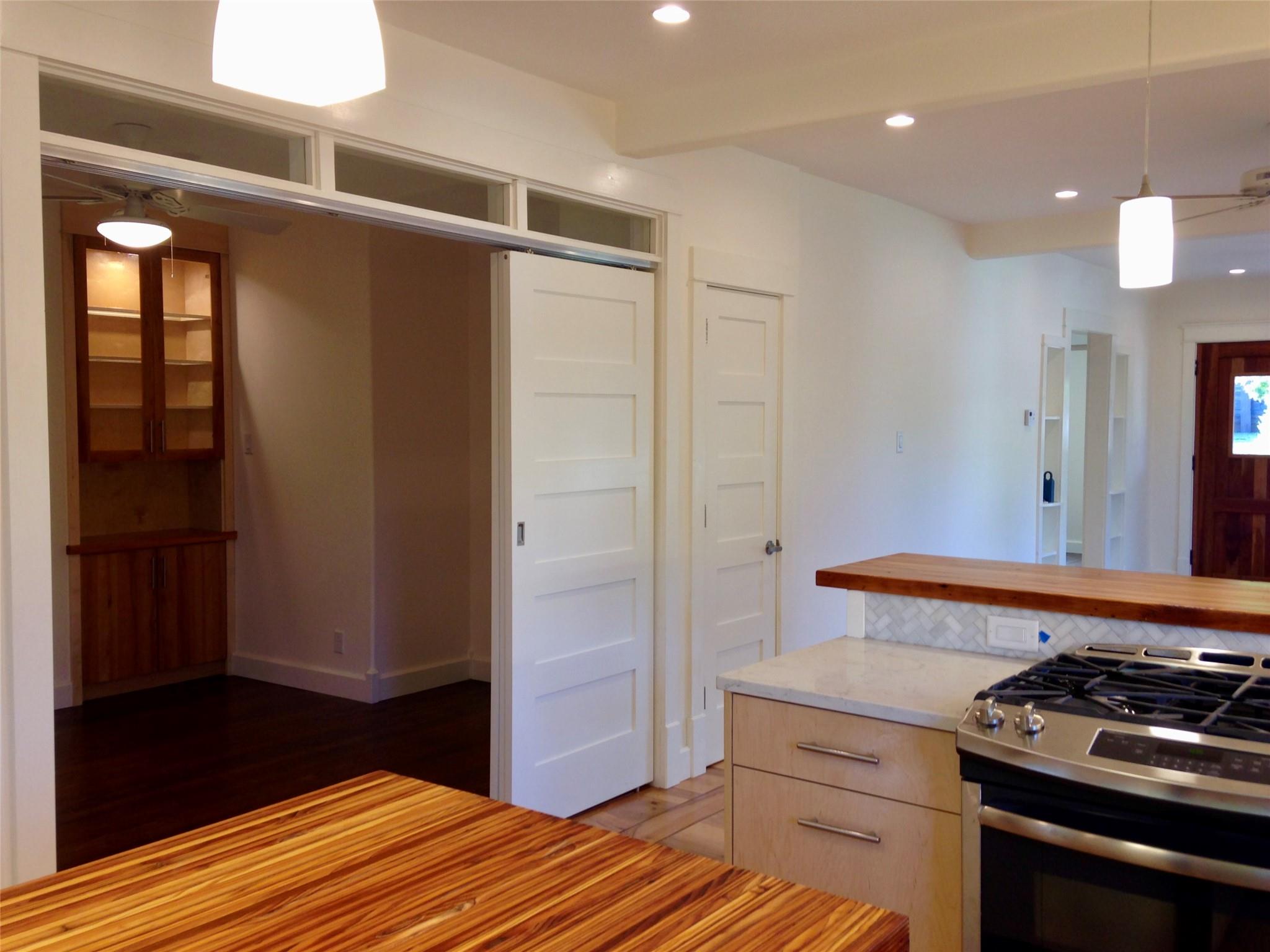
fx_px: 1211
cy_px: 476
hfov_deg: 55.4
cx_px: 635
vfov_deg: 42.9
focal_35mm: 33
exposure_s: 1/20
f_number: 2.4
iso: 50
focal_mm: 4.12
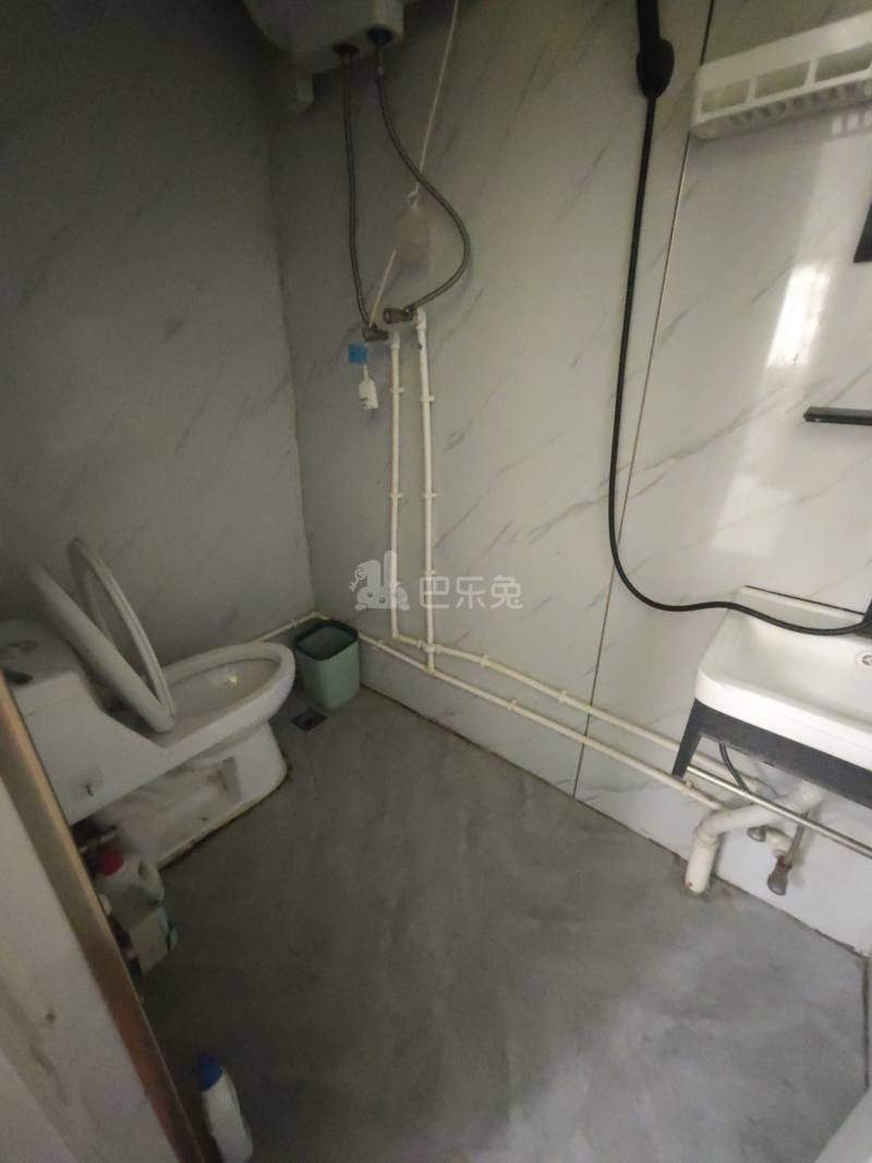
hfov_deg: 85.7
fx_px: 470
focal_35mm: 14
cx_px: 436
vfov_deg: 102.1
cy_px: 582
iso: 8000
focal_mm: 2.16
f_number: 2.2
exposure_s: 1/14.3
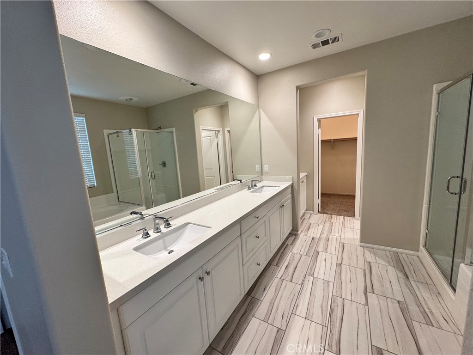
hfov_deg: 102.1
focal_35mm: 14
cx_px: 236
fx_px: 191
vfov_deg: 85.7
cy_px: 178
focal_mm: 2.22
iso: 200
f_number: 2.2
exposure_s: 1/120
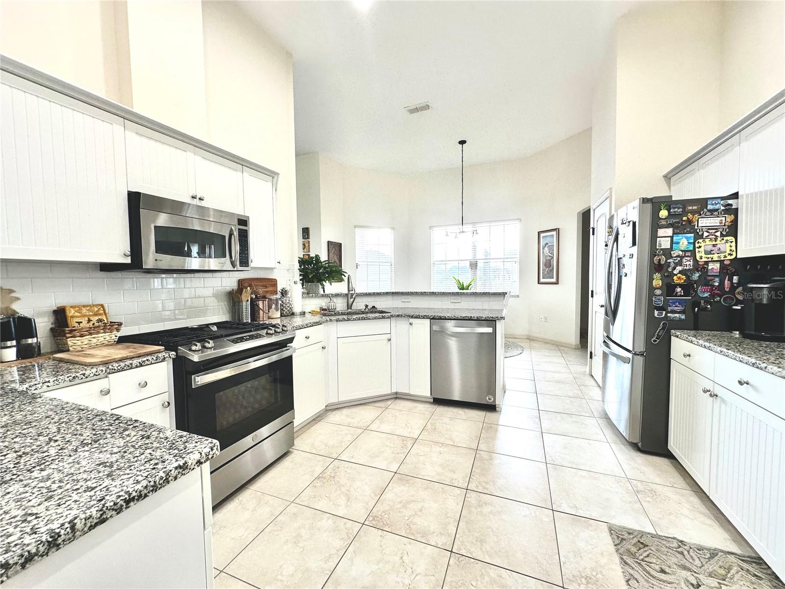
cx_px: 392
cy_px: 294
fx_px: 317
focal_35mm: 14
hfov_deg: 102.1
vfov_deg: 85.7
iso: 100
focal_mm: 2.22
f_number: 2.2
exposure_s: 1/120
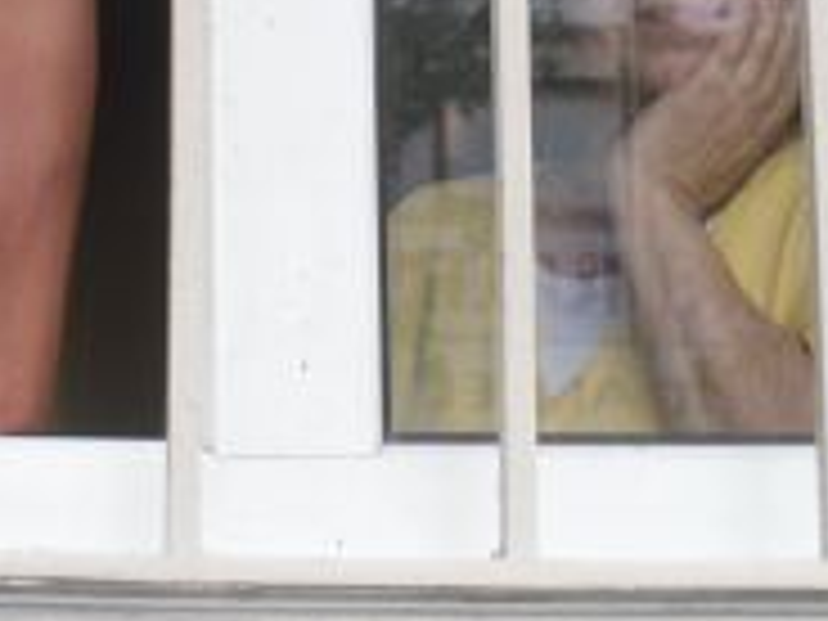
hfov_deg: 16.1
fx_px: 2823
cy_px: -180
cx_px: -122
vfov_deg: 12.2
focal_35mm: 118
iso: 100
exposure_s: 1/76
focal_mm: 6
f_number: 2.8
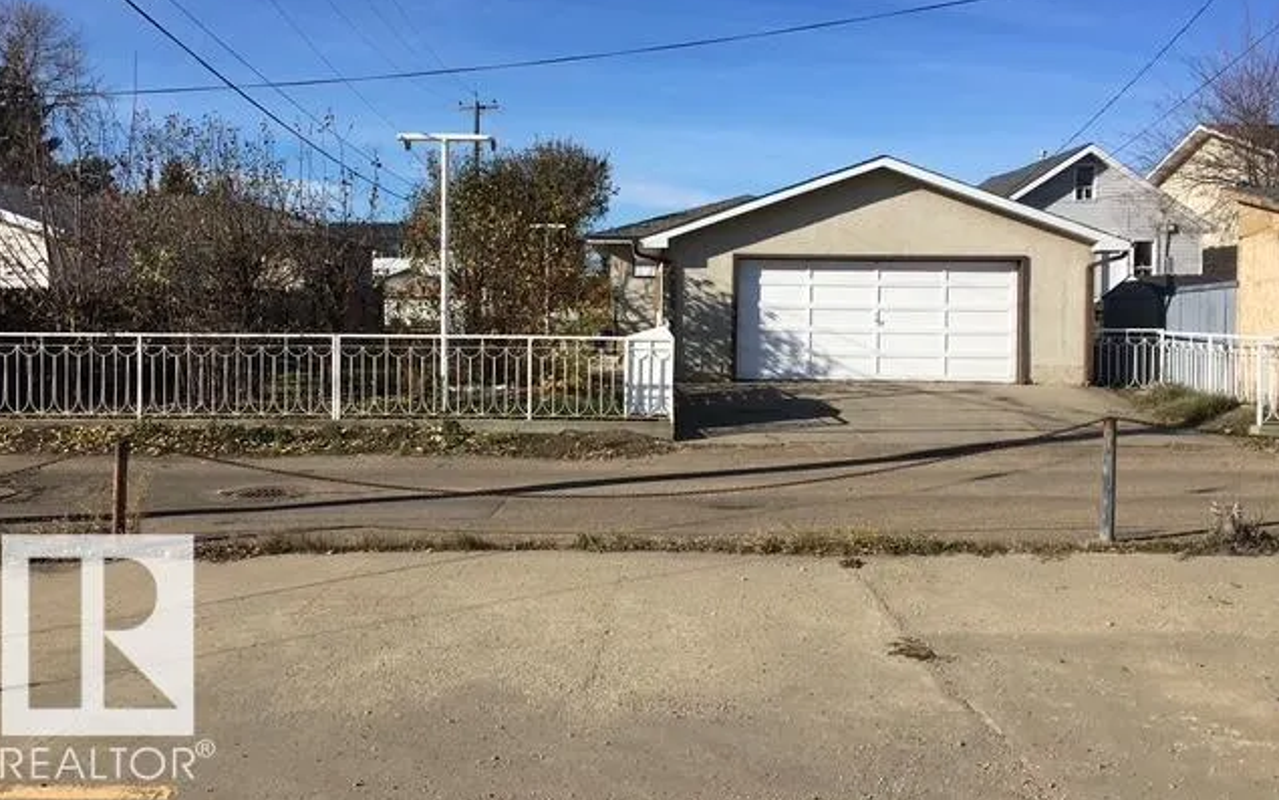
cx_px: 636
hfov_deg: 61.2
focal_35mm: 31
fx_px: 1081
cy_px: 324
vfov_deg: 40.4
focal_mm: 4.15
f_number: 2.2
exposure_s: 1/1709
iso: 25
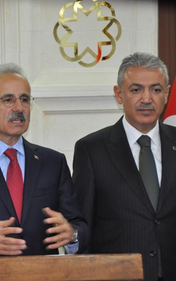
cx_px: -29
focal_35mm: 174
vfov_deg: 12.1
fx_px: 1333
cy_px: 140
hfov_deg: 7.5
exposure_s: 1/60
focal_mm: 75
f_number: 5
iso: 800
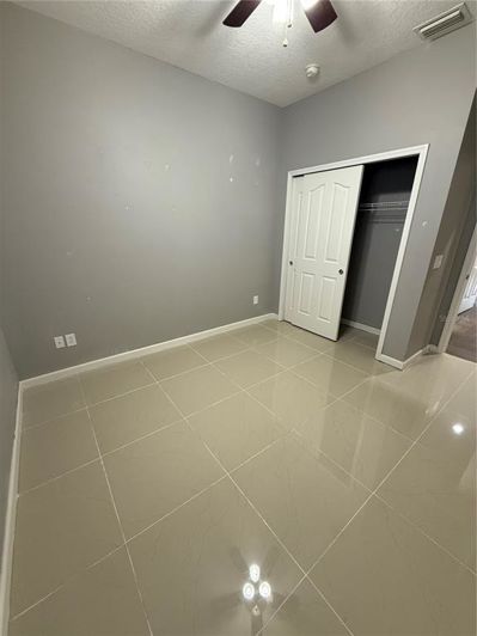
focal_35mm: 14
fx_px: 257
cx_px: 238
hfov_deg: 85.7
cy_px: 318
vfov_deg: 102.1
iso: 400
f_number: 2.2
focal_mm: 2.22
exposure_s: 1/60
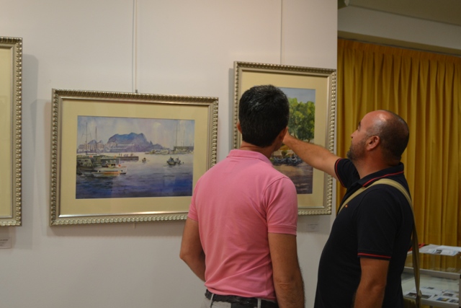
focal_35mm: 45
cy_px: 154
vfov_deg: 29.9
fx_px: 576
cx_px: 230
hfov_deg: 43.6
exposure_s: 1/60
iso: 500
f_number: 4.2
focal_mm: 30
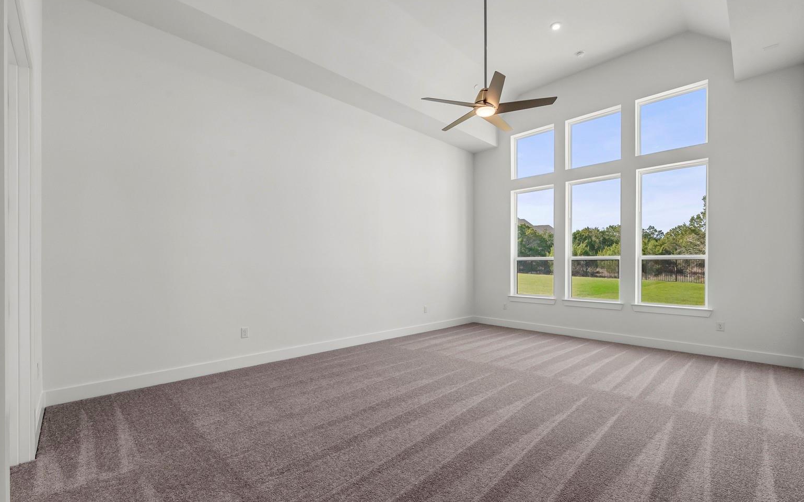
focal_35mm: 15
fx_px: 329
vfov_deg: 74.7
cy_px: 267
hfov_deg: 101.4
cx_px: 418
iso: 250
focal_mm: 14
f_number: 11
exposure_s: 1/20
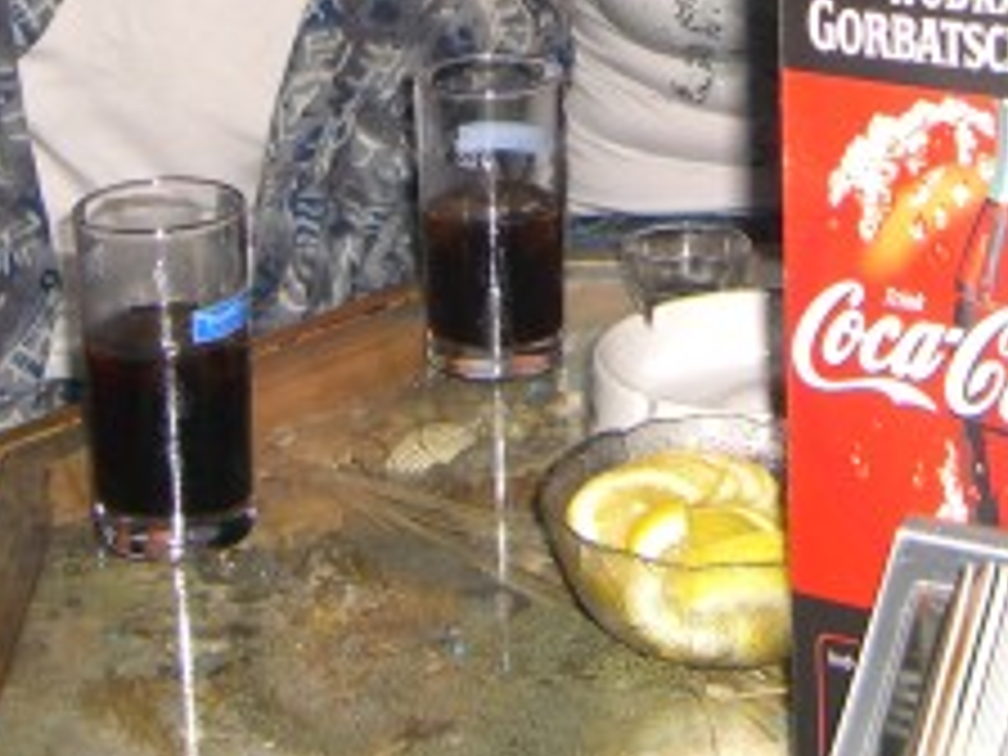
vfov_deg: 14.0
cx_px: 711
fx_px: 2970
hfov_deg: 19.2
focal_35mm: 102
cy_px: -216
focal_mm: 7.9
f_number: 2.8
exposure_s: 1/60
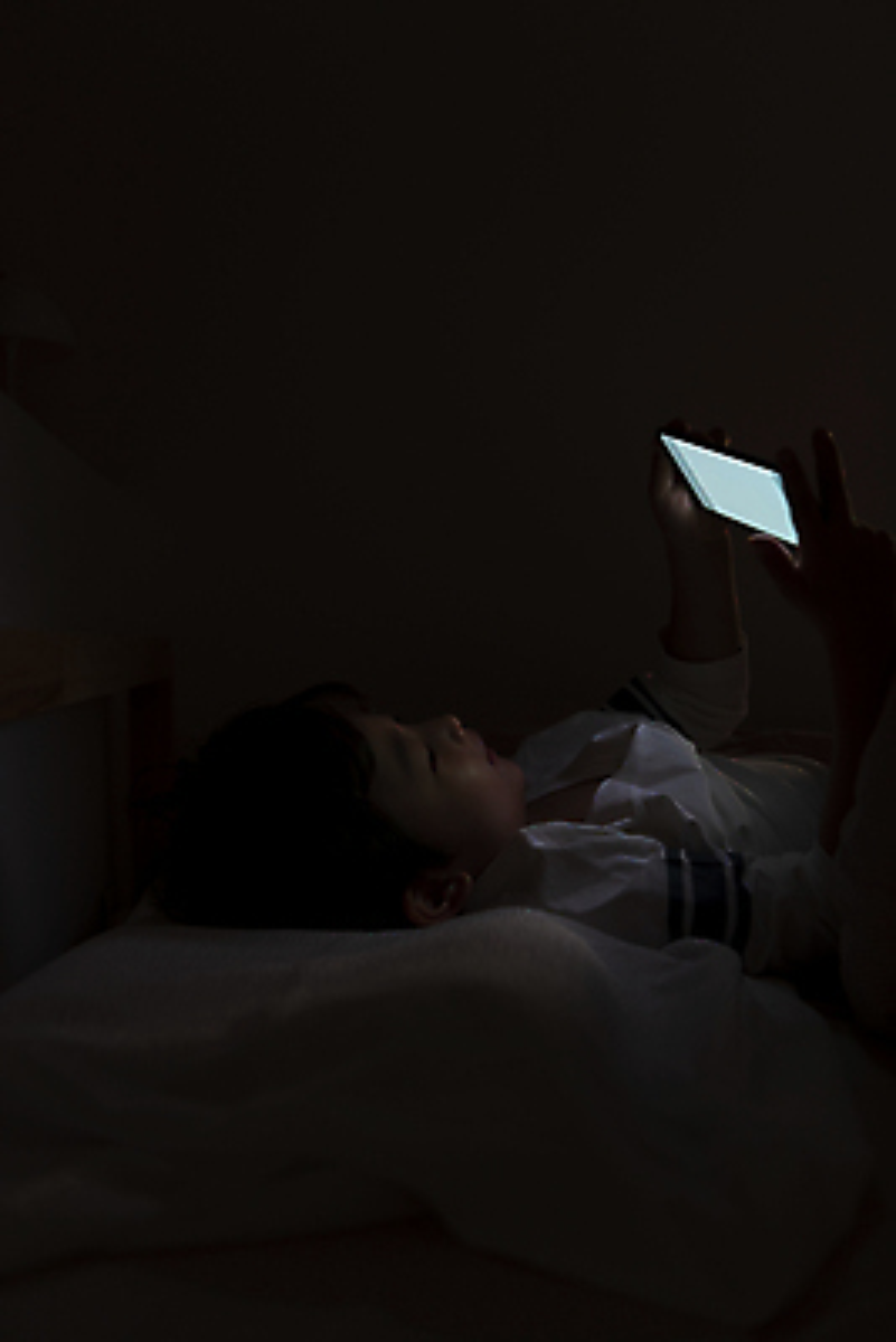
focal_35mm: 36
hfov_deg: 36.9
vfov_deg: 53.1
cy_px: 671
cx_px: 448
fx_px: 1343
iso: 320
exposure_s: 1/60
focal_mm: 36
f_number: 2.8
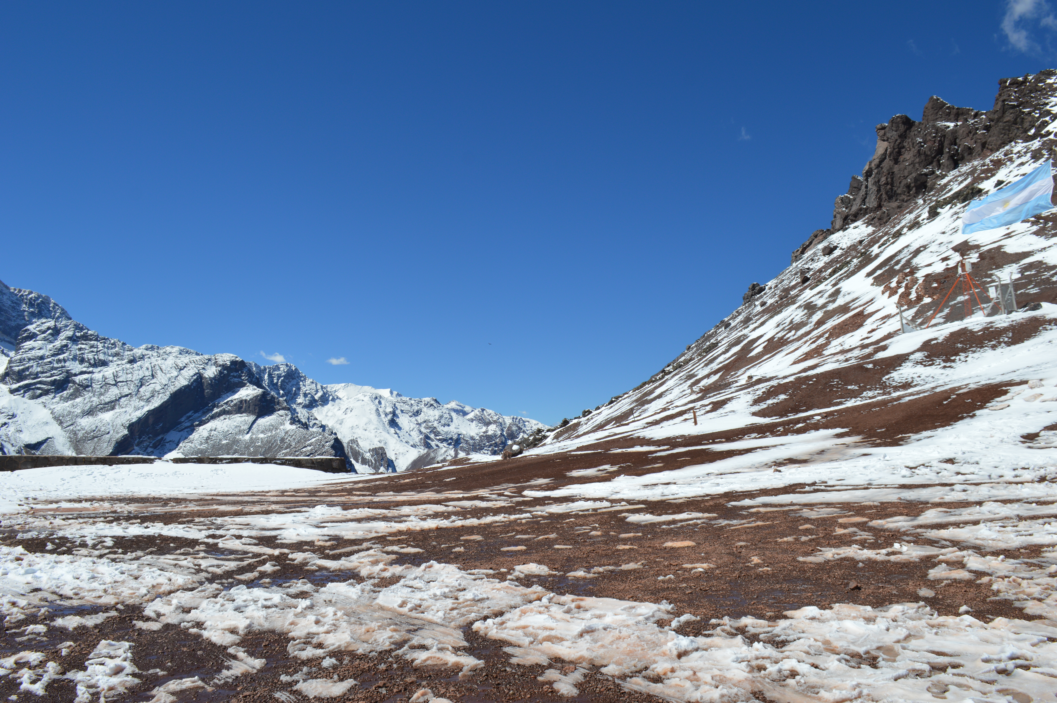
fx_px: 792
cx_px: 528
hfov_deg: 67.4
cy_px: 352
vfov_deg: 47.8
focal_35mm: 27
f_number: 9
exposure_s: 1/320
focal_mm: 18
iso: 100
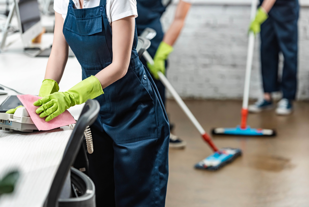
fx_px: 1047
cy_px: 104
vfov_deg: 11.2
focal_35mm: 122
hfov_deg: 16.8
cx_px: 154
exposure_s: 1/200
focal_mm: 122
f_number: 3.2
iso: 320
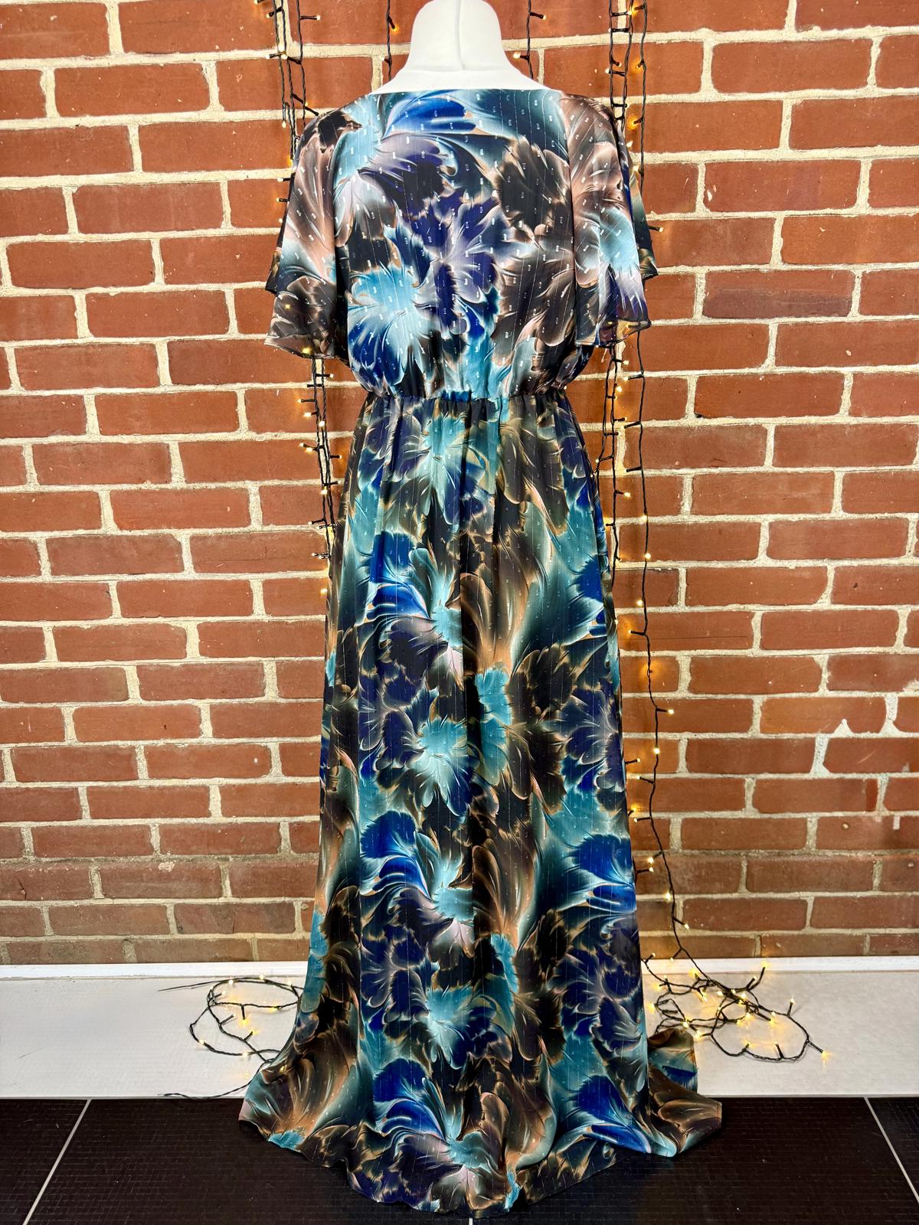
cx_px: 460
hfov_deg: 56.8
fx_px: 850
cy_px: 612
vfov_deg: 71.6
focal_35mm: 24
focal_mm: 6.76
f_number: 1.78
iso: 160
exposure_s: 1/50
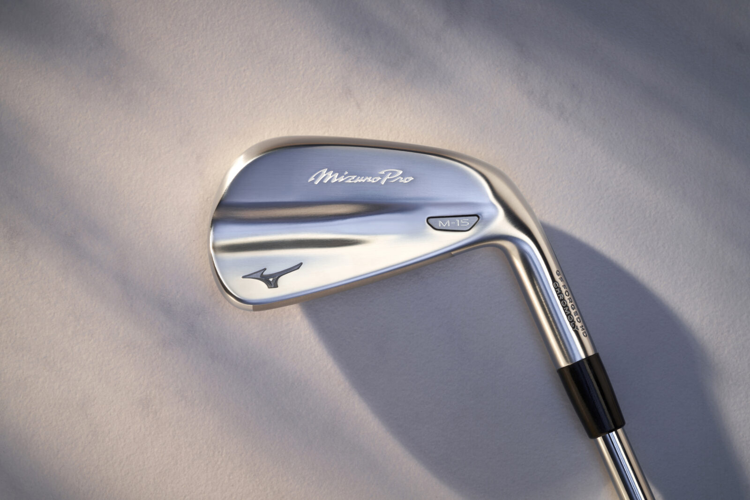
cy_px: 250
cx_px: 375
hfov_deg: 19.5
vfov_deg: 13.0
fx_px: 2188
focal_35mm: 105
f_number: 11
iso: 100
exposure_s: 1/160
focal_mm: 105
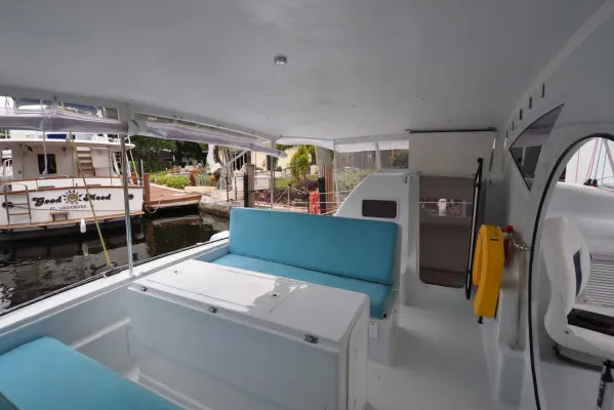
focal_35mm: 16
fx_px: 273
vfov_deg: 73.8
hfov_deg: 96.7
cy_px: 197
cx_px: 304
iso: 200
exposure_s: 1/500
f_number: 3.5
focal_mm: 10
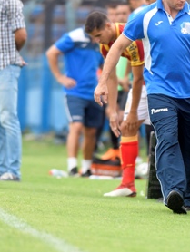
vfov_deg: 2.0
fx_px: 7271
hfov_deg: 1.5
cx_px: 238
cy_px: 97
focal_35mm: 995
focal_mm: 300
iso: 800
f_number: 4.5
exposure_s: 1/800
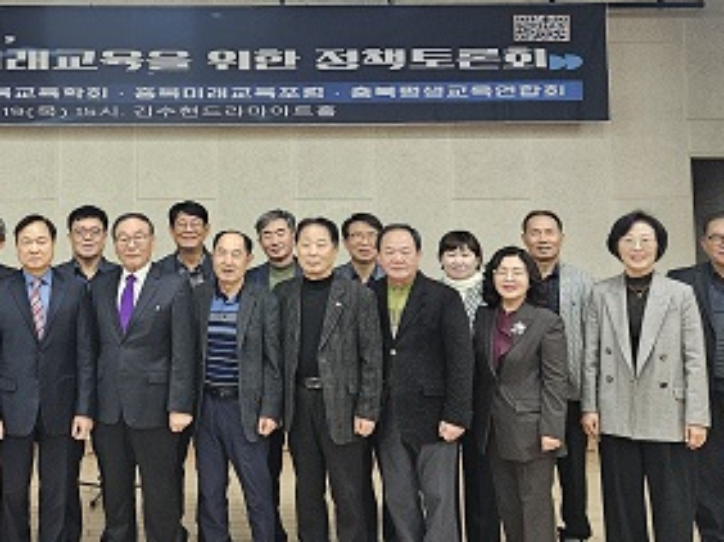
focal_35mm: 49
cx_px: 113
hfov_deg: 37.1
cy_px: 149
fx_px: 1024
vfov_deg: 29.3
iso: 500
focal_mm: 5.4
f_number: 1.8
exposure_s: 1/120
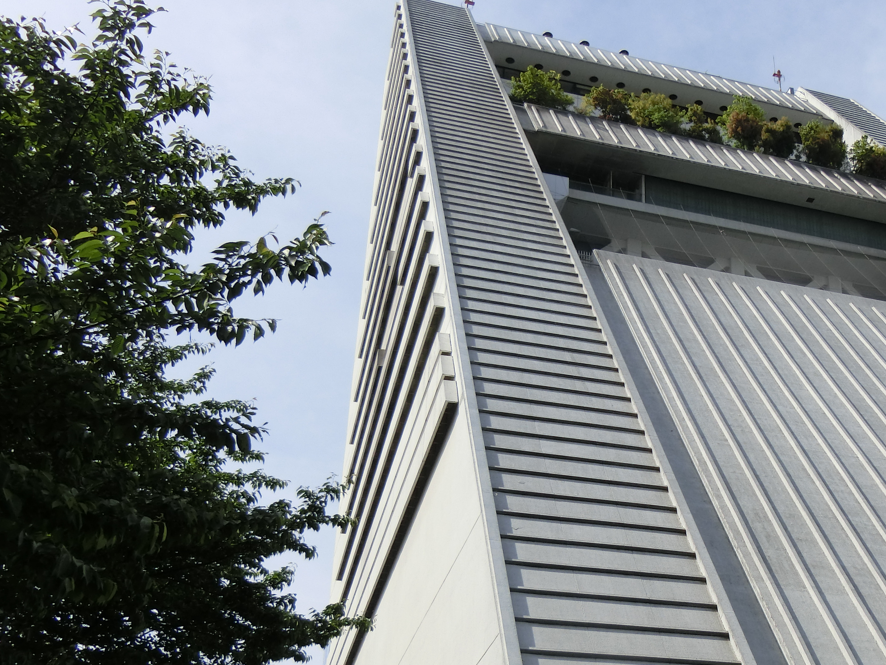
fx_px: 1203
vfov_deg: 30.7
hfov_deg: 39.0
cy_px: 428
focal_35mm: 47
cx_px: 696
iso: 80
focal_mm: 5.2
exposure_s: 1/320
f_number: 7.4
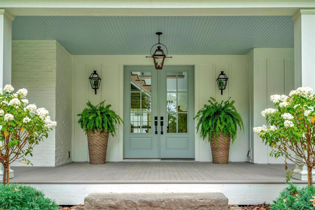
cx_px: 158
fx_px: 306
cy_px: 105
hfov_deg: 54.4
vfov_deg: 37.8
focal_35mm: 35
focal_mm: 35
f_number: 7.1
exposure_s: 1/60
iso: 320
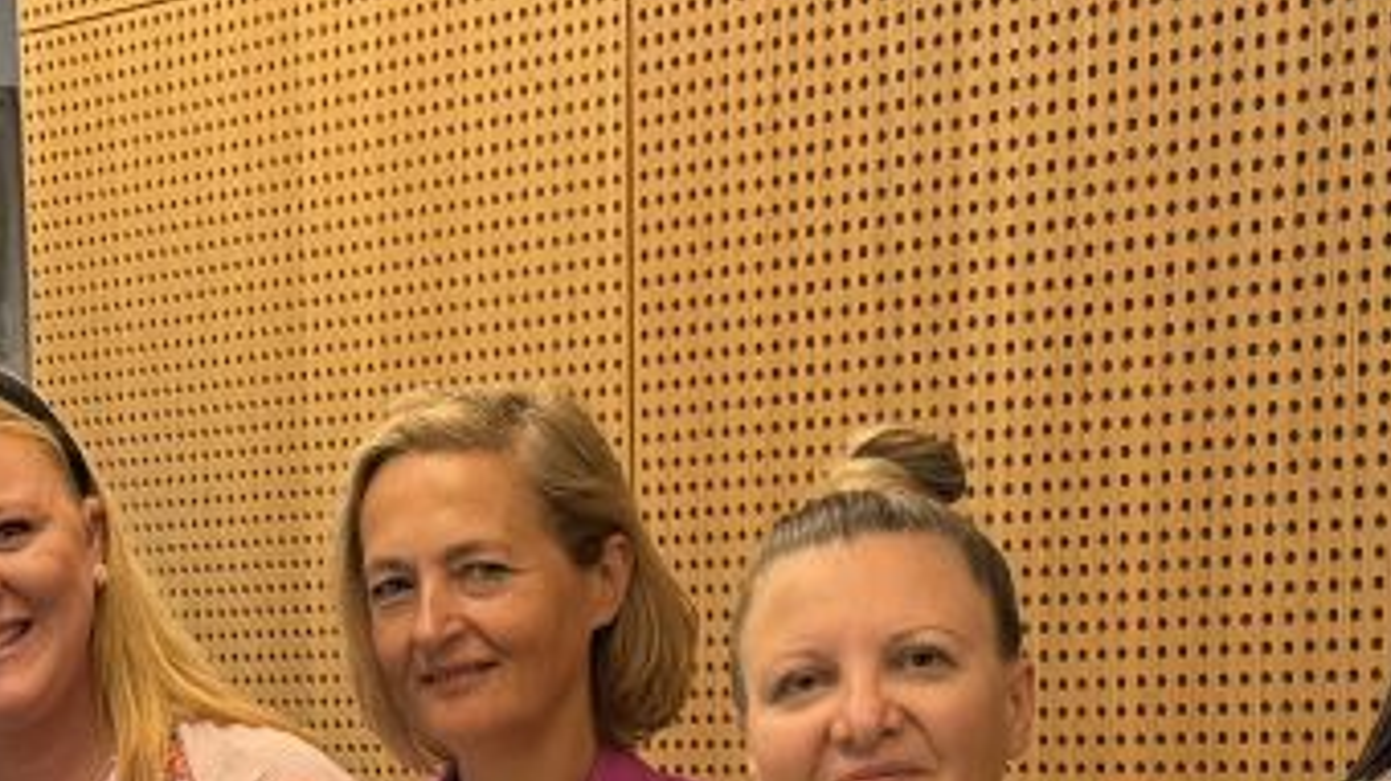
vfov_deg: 9.3
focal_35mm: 123
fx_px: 4535
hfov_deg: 17.4
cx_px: 511
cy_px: 1480
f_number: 1.78
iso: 160
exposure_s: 1/50
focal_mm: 6.76
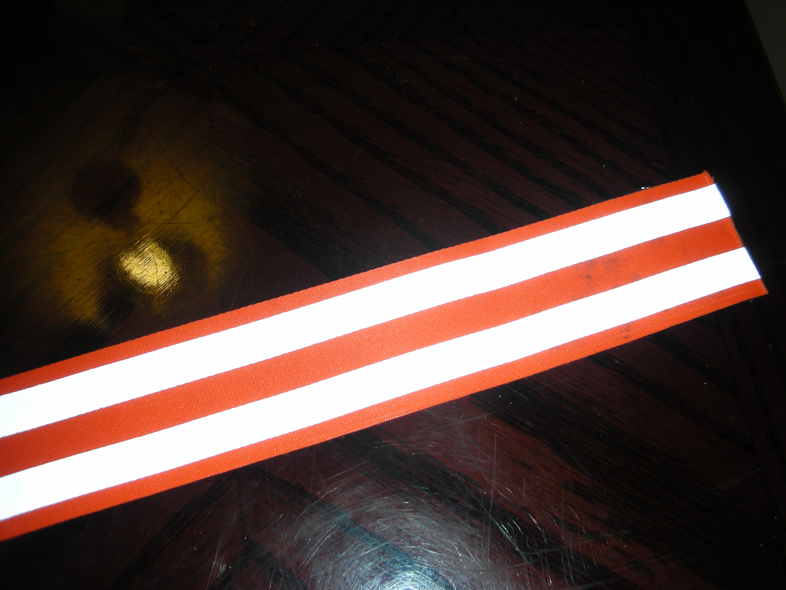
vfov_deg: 40.7
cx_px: 393
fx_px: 795
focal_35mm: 35
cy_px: 295
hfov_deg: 52.6
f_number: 3
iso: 50
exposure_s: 1/60.1
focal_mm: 5.8
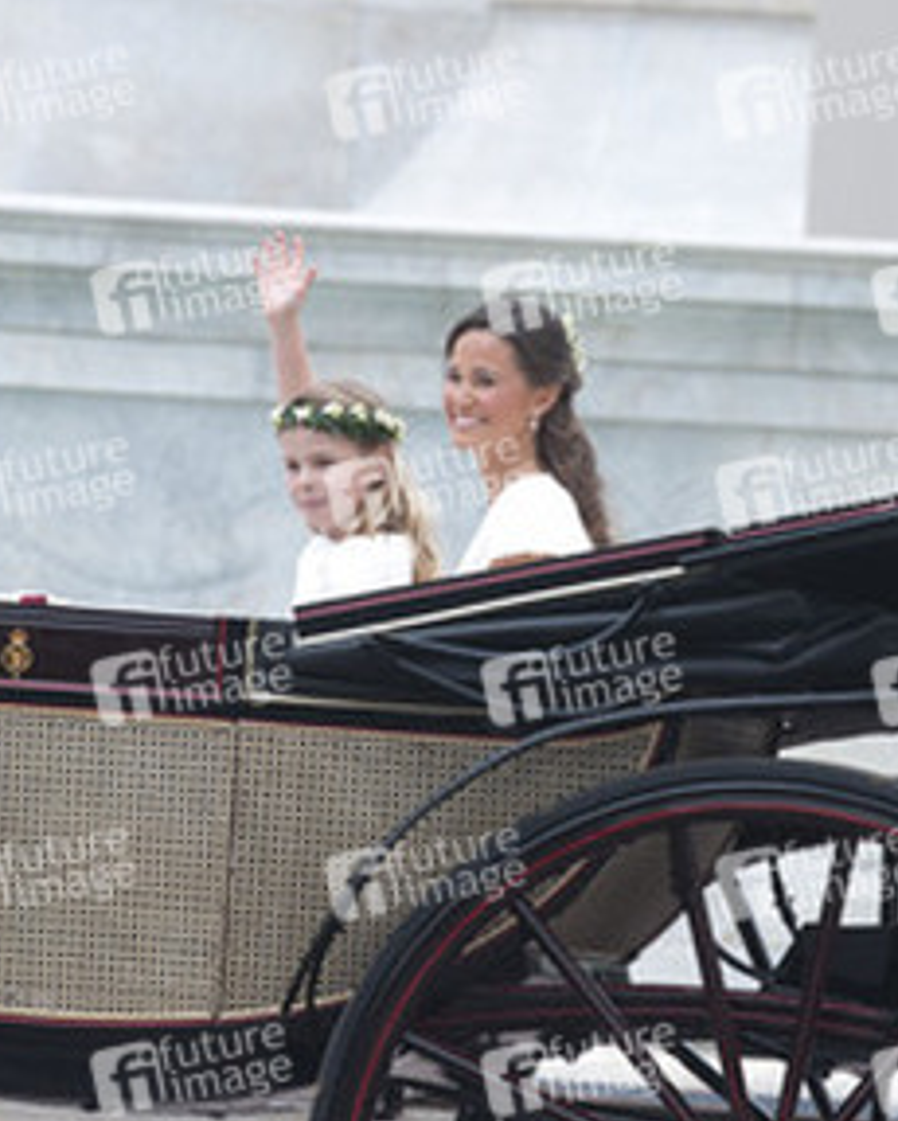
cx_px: 476
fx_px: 13905
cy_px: 582
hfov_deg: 3.7
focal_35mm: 419
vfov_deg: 4.6
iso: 640
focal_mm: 190
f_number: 5.6
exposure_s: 1/1000
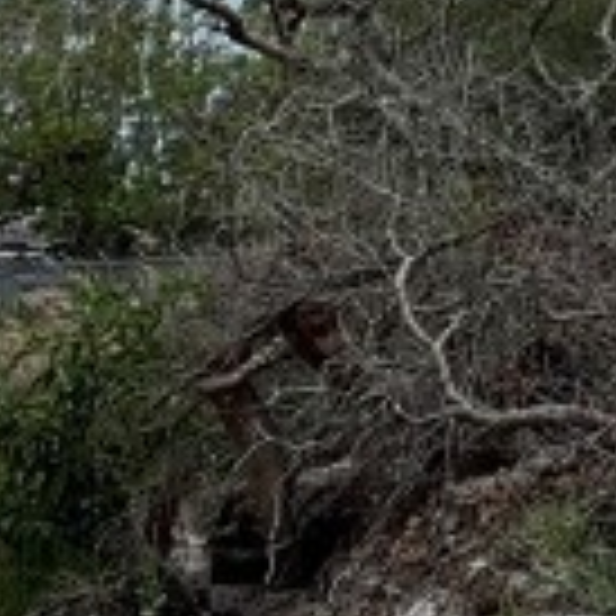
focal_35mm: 343
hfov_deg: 5.1
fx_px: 6906
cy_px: -378
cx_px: 733
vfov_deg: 5.1
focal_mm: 6
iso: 25
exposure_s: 1/3984
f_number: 2
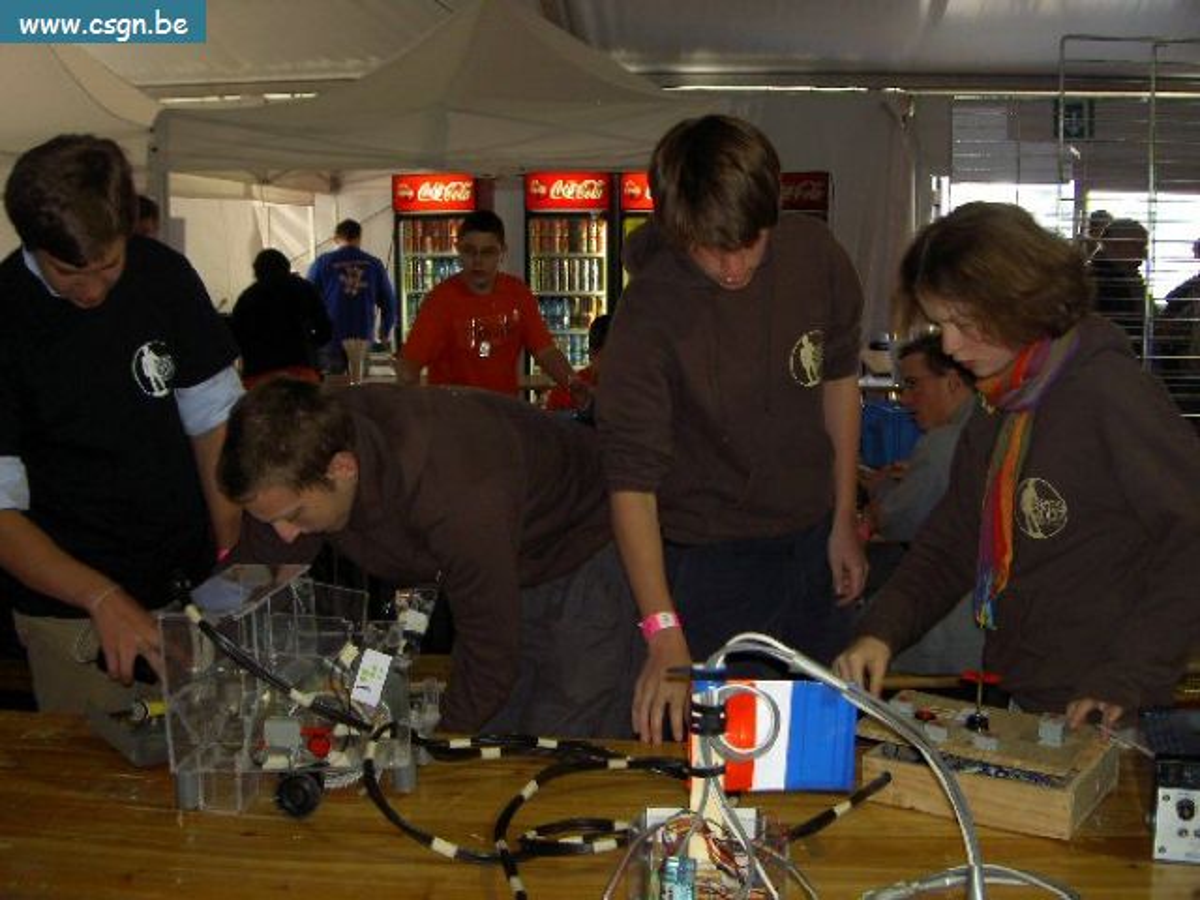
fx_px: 1352
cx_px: 600
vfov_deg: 36.8
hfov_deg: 47.9
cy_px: 450
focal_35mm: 39
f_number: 2.8
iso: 100
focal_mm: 8
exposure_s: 1/60
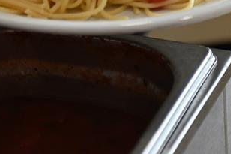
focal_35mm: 233
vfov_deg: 5.9
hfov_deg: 8.8
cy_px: -46
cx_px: 110
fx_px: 1494
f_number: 2.8
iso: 1800
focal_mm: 70
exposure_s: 1/250
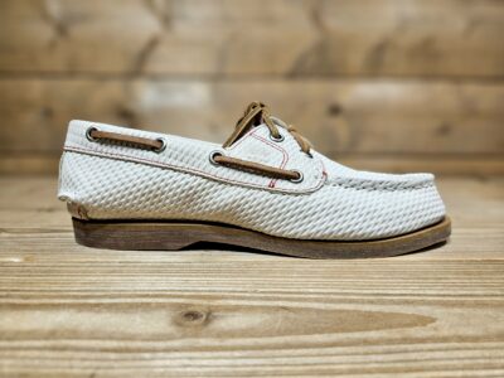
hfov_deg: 73.9
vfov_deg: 58.9
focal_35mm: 23
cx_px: 252
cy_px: 189
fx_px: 335
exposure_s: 1/101
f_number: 1.8
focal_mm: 5.4
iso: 32
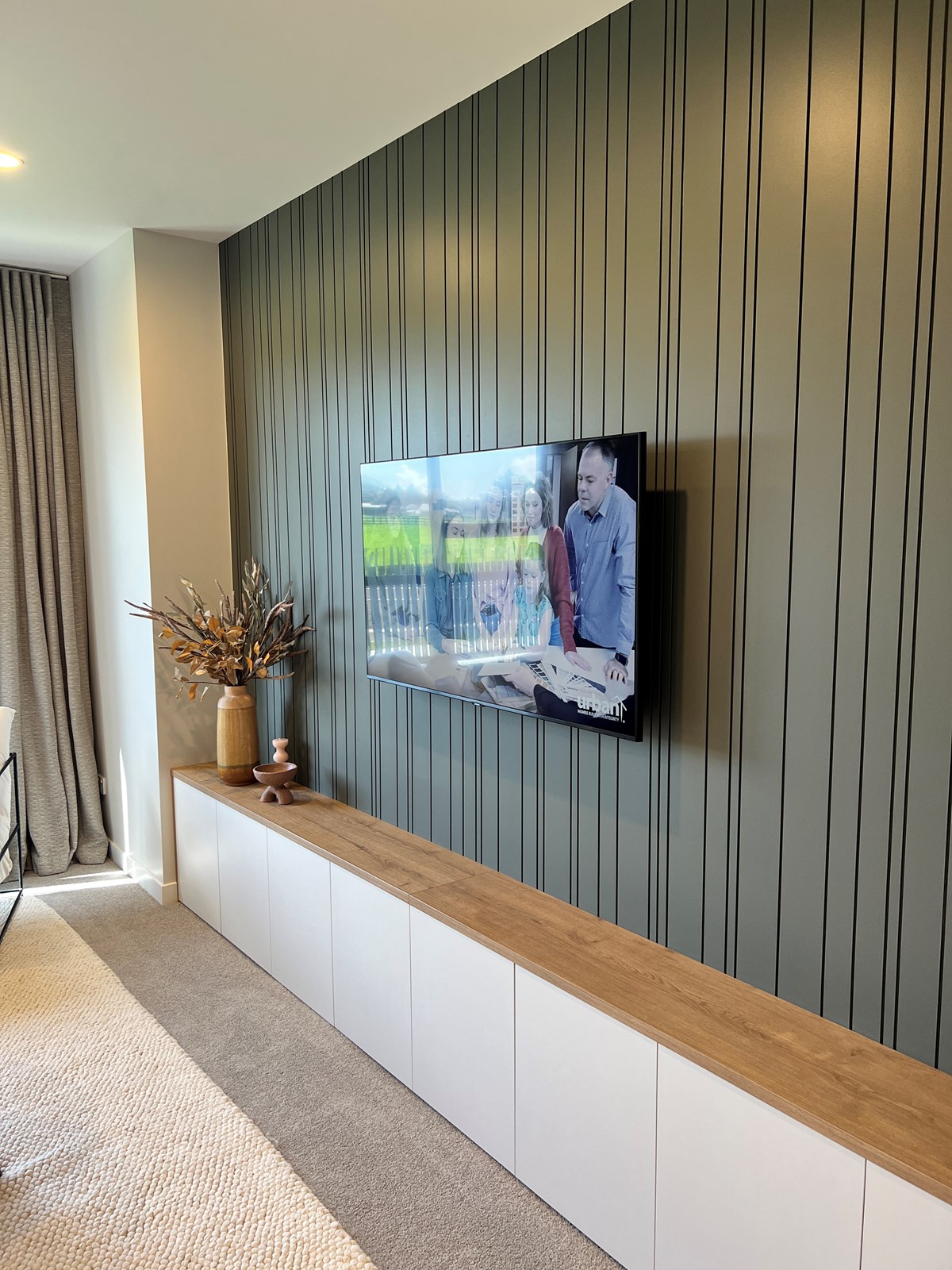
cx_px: 476
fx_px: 953
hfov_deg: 53.1
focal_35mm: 26
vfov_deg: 67.3
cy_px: 635
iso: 80
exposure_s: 1/100
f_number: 1.5
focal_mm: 5.7
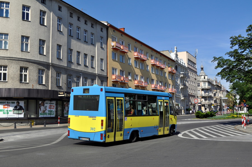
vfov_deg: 34.1
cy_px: 84
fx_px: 273
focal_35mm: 39
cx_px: 126
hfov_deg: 49.6
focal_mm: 26
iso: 400
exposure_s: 1/1600
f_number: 7.1
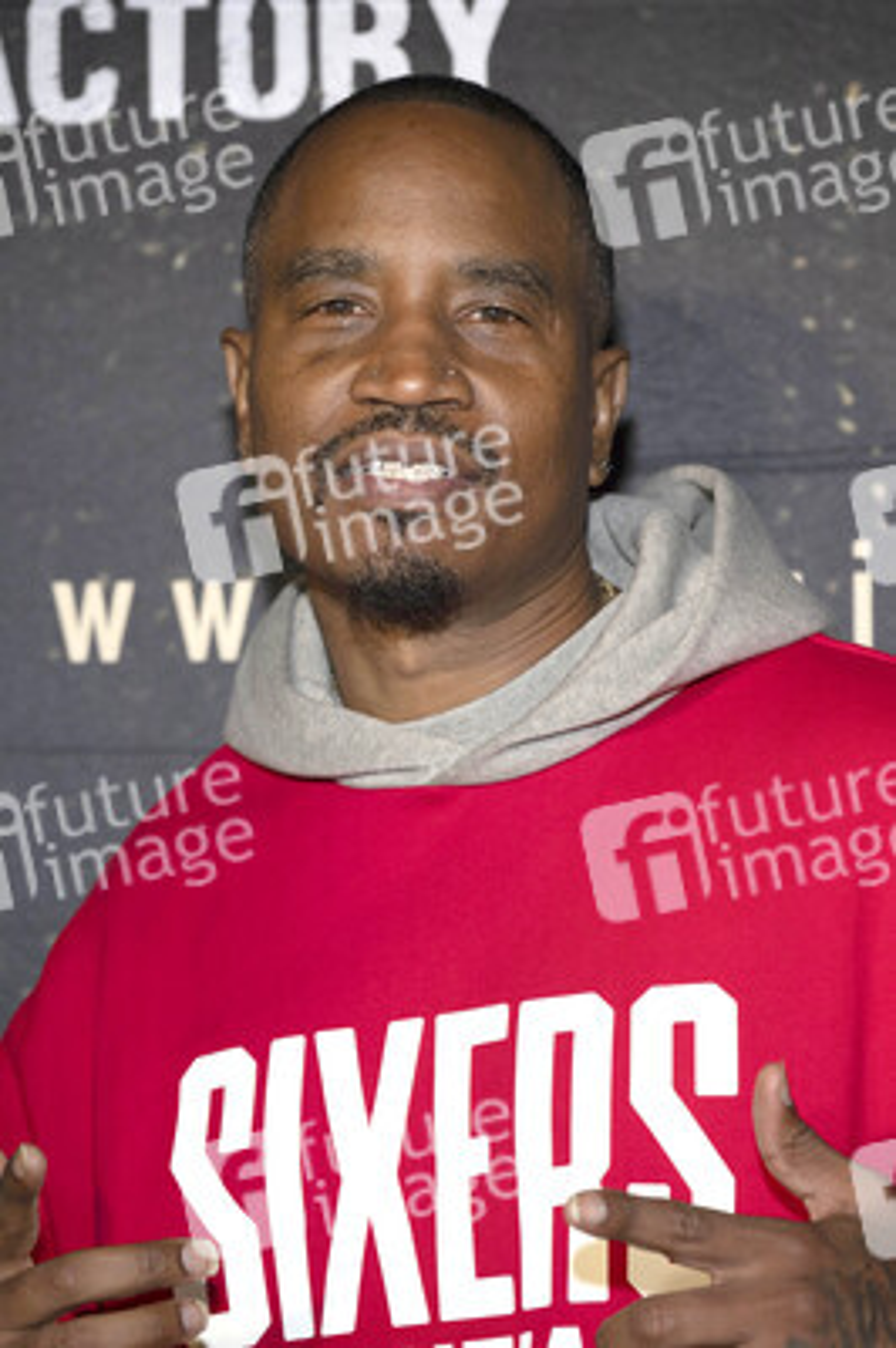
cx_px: 448
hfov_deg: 11.4
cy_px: 674
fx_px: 4487
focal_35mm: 120
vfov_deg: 17.1
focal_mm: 120
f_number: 5.6
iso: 800
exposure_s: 1/200
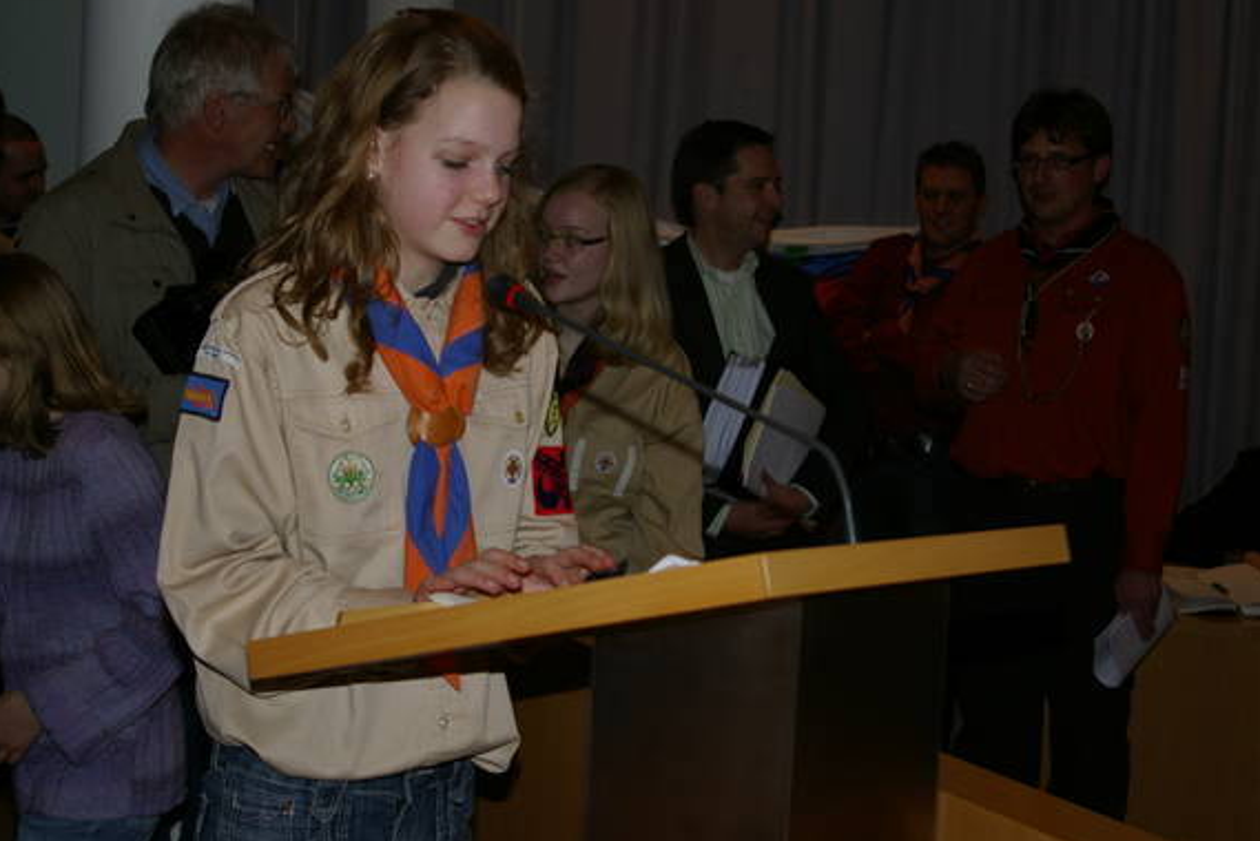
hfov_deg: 28.8
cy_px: 338
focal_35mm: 70
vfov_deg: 19.5
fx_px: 2451
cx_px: 627
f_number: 4.5
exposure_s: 1/60
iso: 200
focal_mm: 38
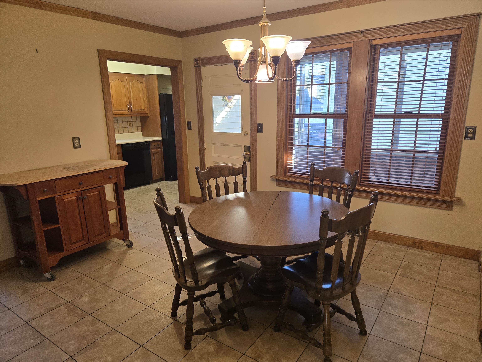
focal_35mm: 23
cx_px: 241
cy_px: 181
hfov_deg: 73.9
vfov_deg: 58.9
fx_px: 320
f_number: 1.8
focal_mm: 5.4
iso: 160
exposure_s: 1/120
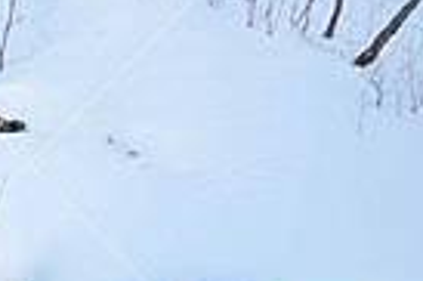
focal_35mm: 182
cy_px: 389
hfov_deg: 10.1
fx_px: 2136
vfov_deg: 7.4
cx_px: -534
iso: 200
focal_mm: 26
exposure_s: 1/160
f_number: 4.2
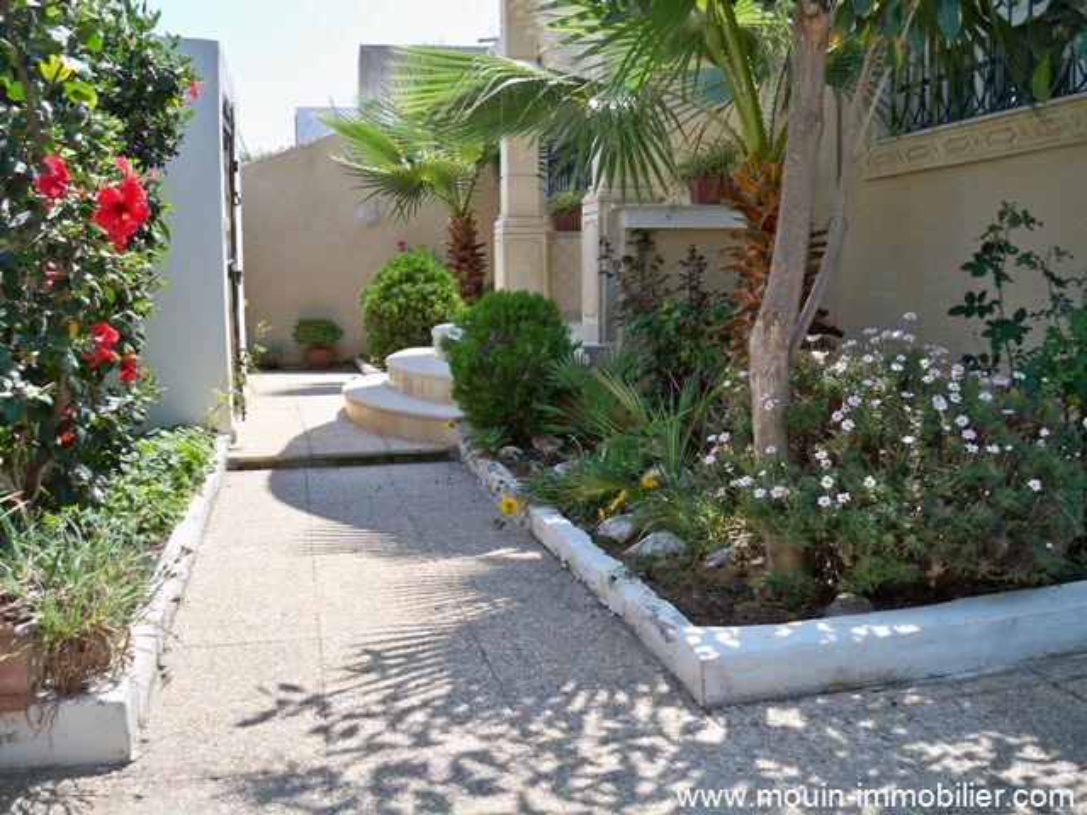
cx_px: 544
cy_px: 408
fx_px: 1099
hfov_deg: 52.6
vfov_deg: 40.7
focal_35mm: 35
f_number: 3.1
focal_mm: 6.3
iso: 64
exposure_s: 1/400
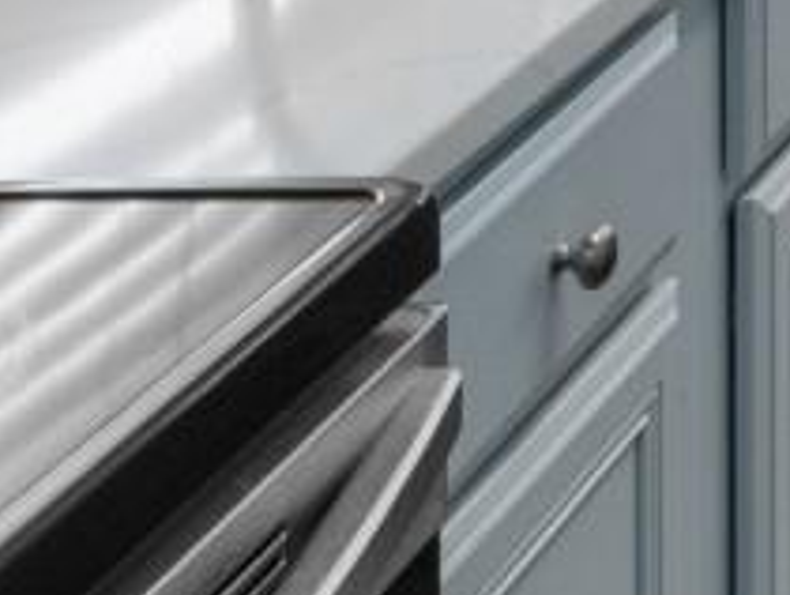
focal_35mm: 111
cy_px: -930
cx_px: 1809
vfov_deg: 10.9
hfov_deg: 13.6
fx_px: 2536
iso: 100
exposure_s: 1/80
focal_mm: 10
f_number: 4.5
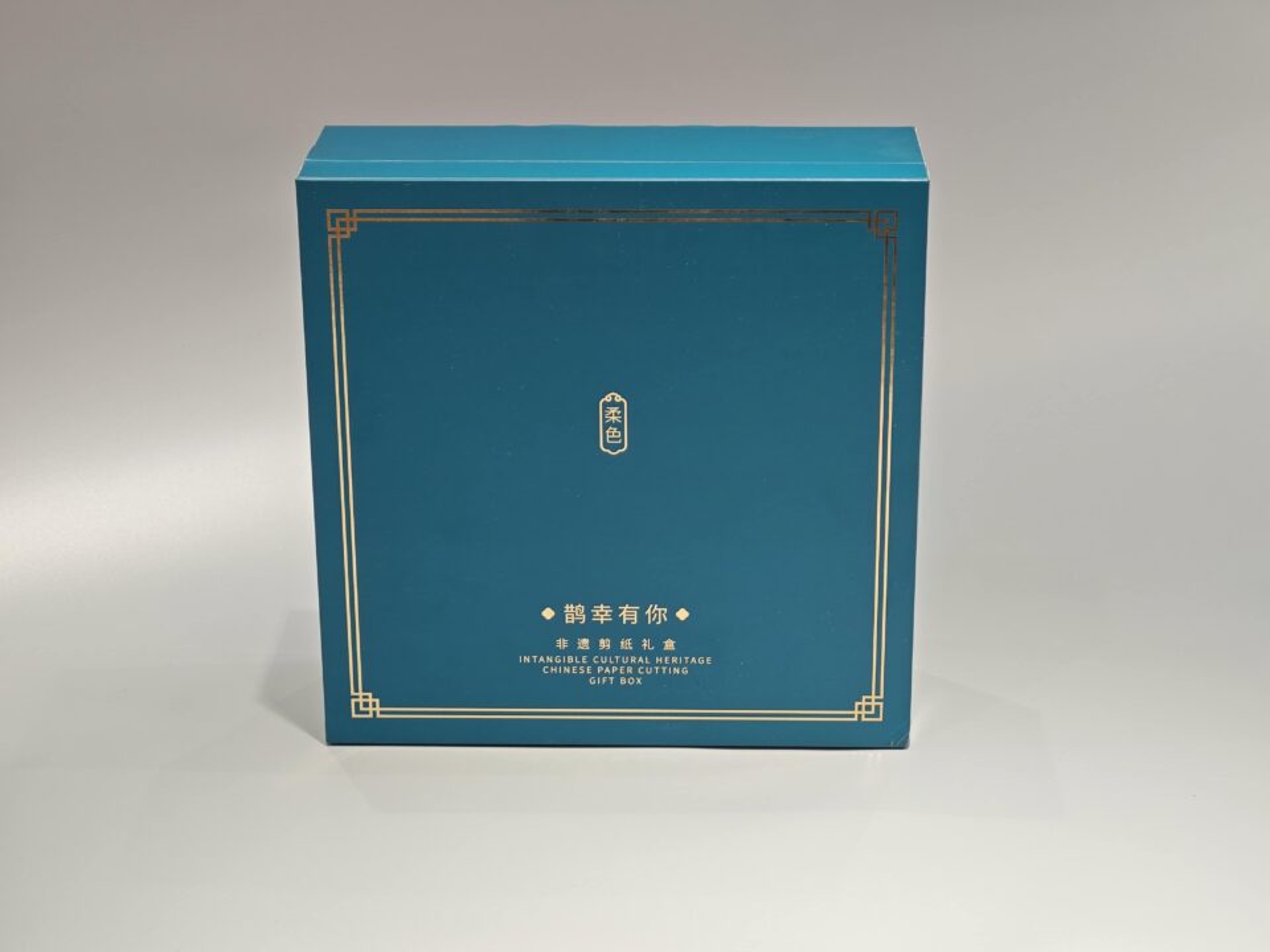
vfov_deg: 19.6
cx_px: 635
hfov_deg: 26.0
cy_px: 476
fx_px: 2752
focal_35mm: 75
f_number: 2
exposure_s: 1/100
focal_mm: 10.1
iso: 200
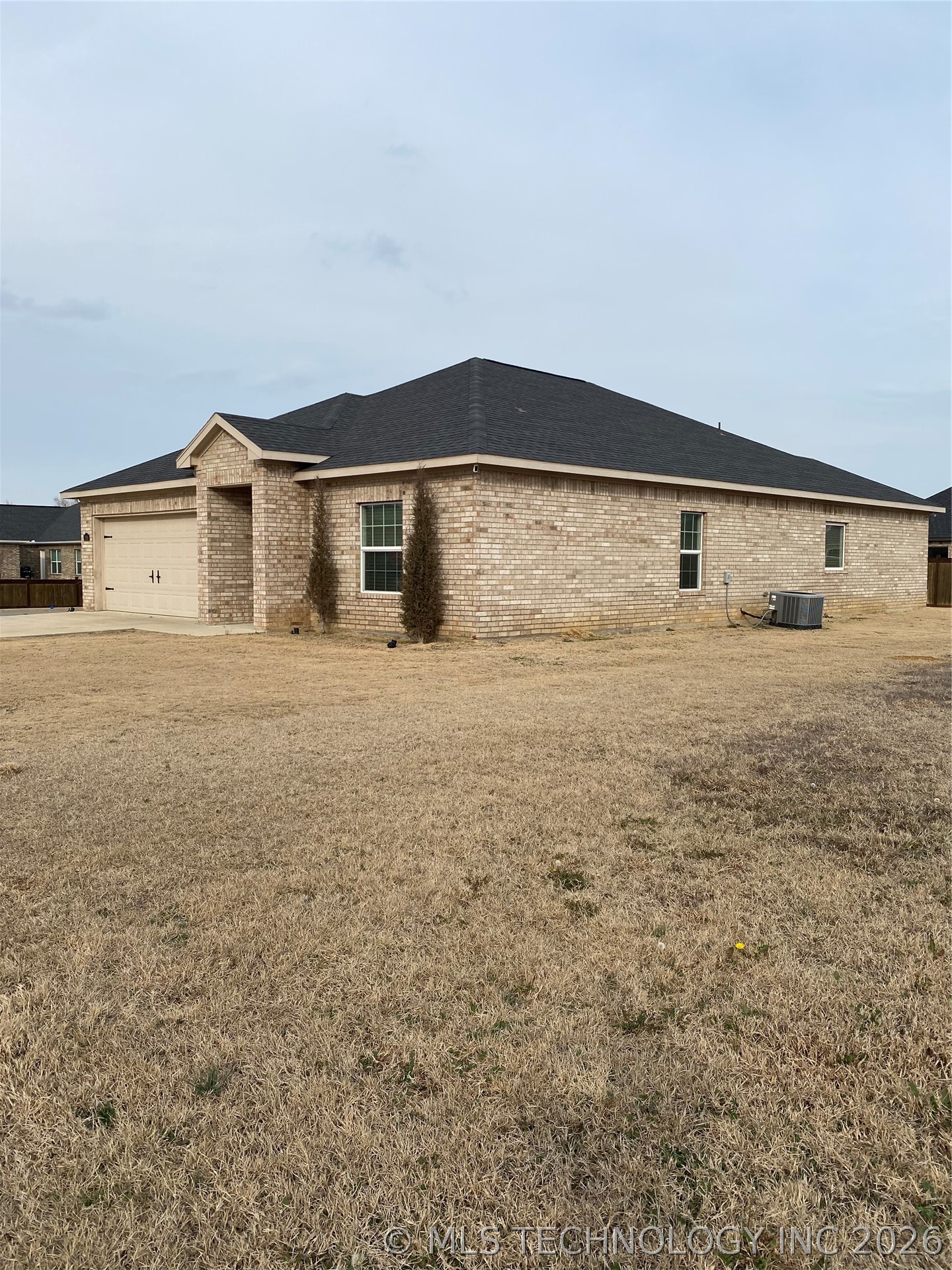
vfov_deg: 67.3
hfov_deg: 53.1
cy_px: 635
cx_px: 476
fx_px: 953
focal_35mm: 26
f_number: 1.8
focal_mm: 4.25
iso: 32
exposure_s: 1/2358
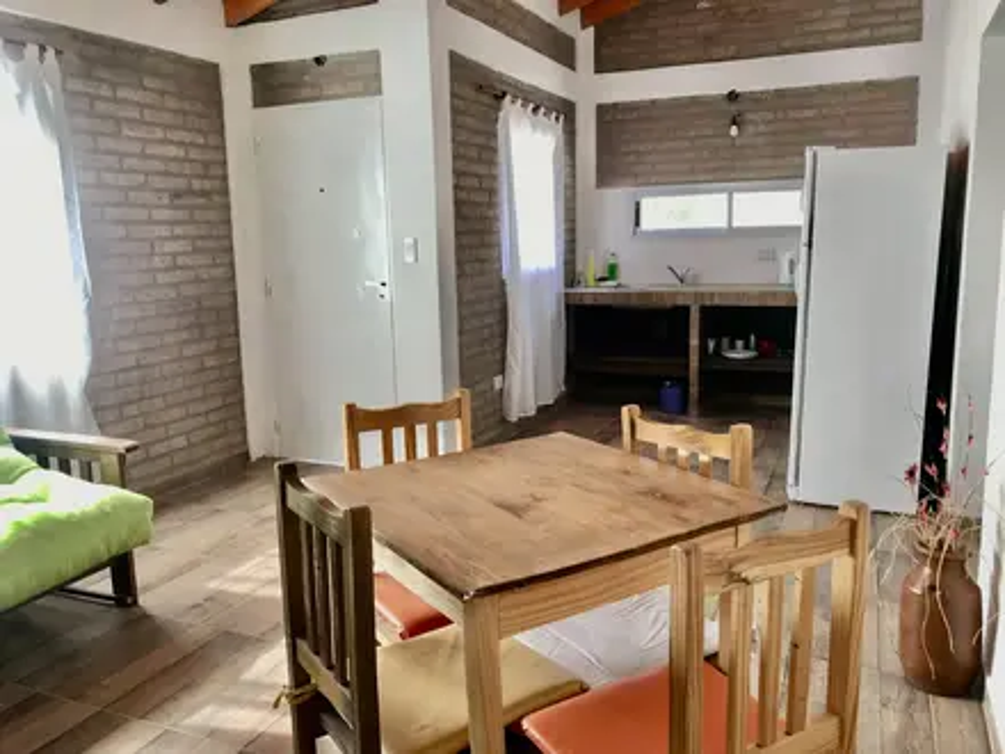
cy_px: 377
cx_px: 502
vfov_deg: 49.7
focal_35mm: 28
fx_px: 813
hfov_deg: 63.4
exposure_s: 1/50
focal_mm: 3.99
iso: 20
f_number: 1.8
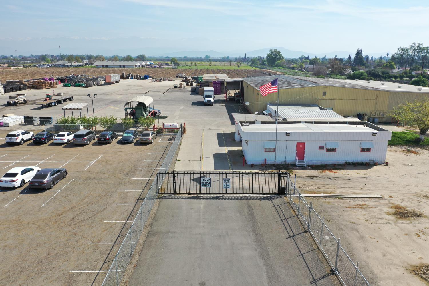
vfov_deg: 46.4
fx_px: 334
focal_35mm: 28
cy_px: 143
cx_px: 214
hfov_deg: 65.5
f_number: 5.6
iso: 100
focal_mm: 10.26
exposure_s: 1/500
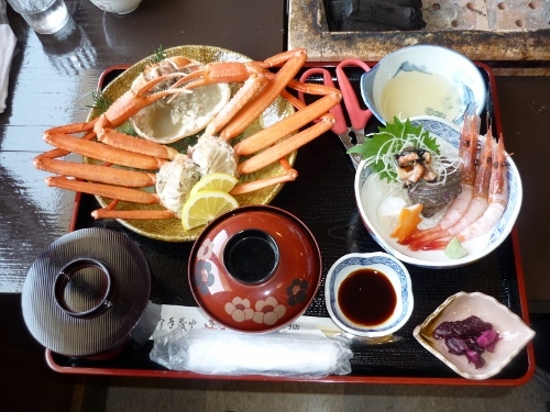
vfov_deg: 42.9
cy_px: 206
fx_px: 524
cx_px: 275
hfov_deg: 55.4
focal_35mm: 33
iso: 100
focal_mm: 5.5
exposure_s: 1/30
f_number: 2.8
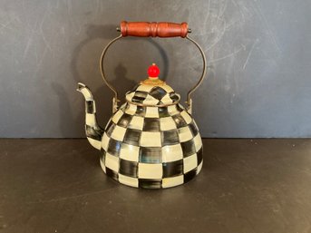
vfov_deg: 48.2
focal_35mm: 29
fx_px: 260
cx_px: 156
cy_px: 116
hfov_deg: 61.7
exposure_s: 1/40
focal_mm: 3
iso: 200
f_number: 1.8
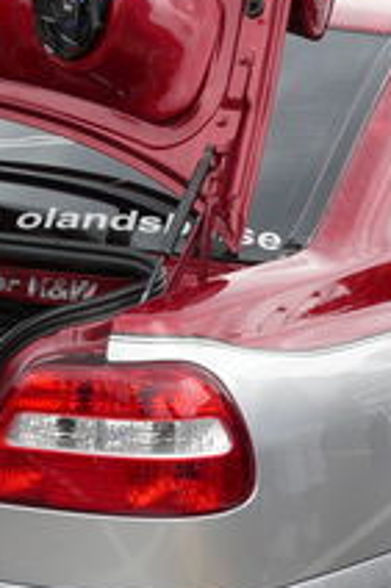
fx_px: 2105
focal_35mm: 129
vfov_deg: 15.9
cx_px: 130
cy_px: 336
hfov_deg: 10.6
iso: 100
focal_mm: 6.7
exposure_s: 1/250
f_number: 4
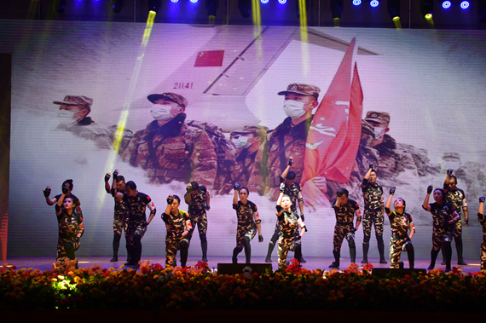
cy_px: 144
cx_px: 291
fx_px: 1160
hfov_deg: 23.6
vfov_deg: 15.9
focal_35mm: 86
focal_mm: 70
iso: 640
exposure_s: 1/500
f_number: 2.8
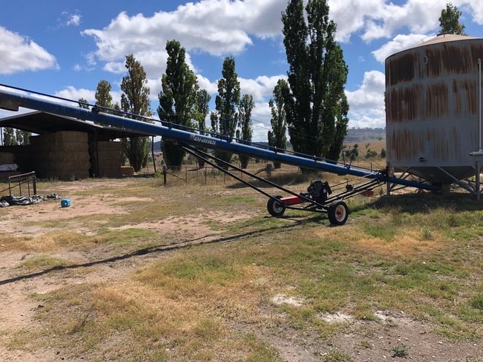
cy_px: 181
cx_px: 242
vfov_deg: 49.7
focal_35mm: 28
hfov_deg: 63.4
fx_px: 391
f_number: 1.8
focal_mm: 3.99
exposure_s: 1/2525
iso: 20
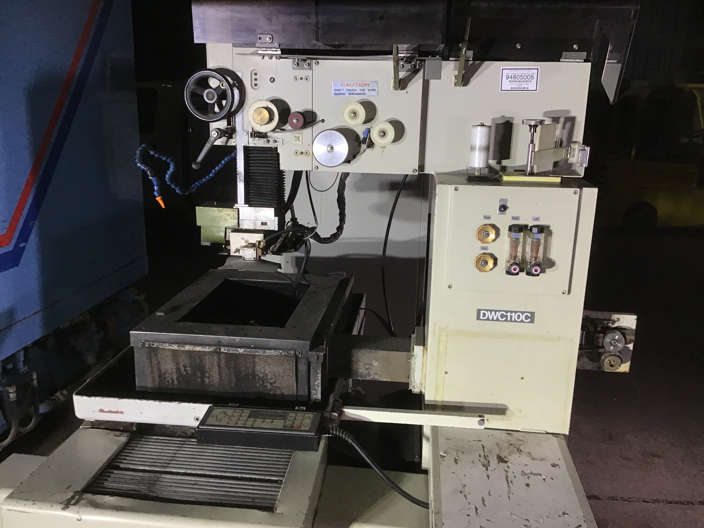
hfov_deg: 58.4
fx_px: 630
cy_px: 264
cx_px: 352
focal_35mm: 31
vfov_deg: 45.4
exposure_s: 1/30
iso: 64
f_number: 2.4
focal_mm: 3.3
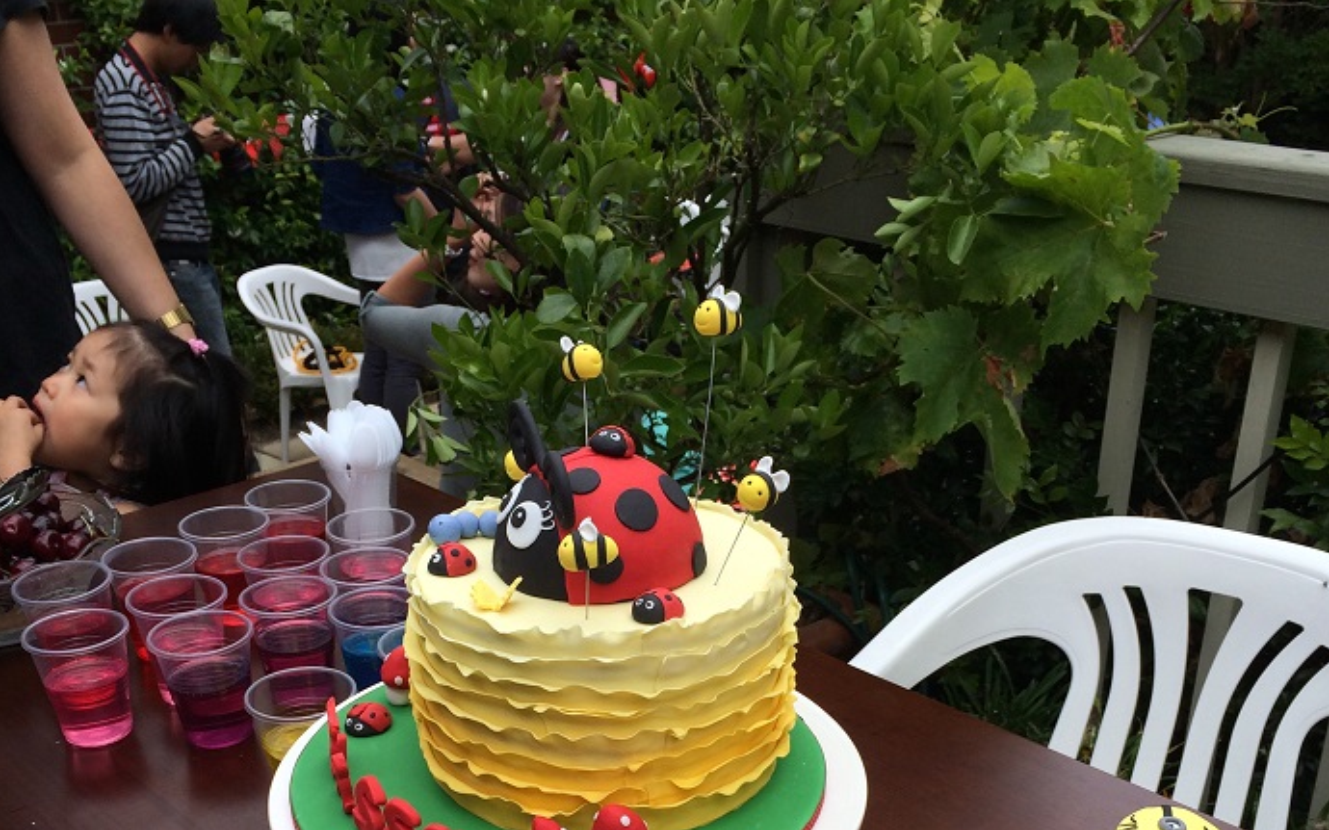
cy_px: 742
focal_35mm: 43
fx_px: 1557
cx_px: 666
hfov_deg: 46.2
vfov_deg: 28.7
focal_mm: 4.12
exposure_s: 1/1109
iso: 32
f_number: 2.2
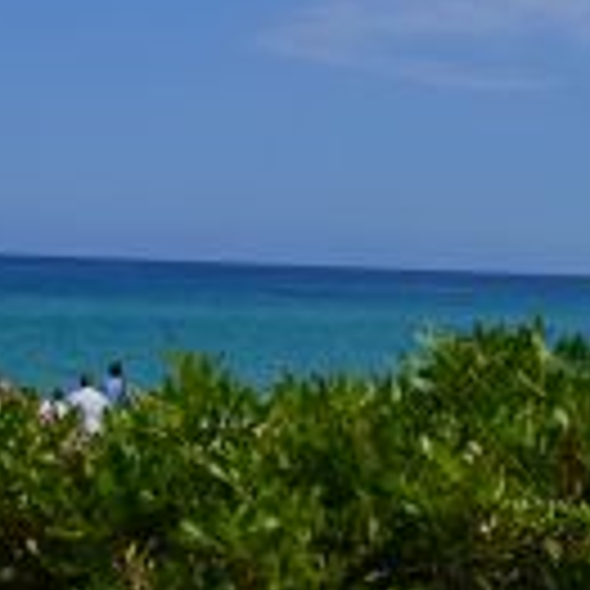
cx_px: -99
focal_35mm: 114
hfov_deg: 14.8
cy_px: -54
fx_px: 2198
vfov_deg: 14.9
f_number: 11
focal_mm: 26
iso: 160
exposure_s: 1/500
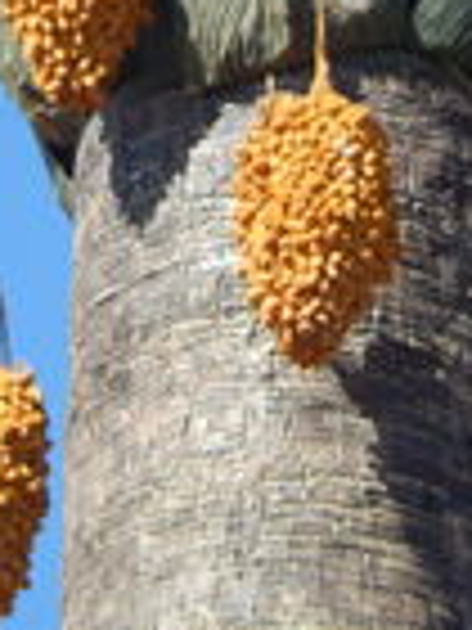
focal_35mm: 1575
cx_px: 99
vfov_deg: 1.3
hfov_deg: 0.9
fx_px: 28634
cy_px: 184
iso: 125
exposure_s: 1/250
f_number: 6.3
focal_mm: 99
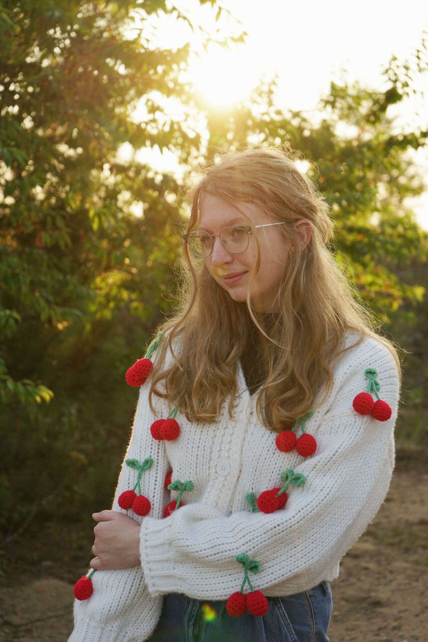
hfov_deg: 20.6
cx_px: 214
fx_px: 1177
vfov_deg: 30.5
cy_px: 321
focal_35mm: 66
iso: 320
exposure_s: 1/640
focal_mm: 66
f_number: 5.6
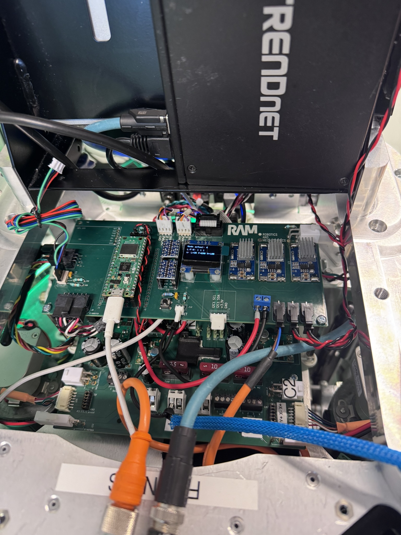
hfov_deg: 56.8
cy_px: 268
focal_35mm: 24
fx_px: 371
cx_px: 200
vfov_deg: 71.6
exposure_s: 1/50
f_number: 1.78
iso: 320
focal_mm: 6.76
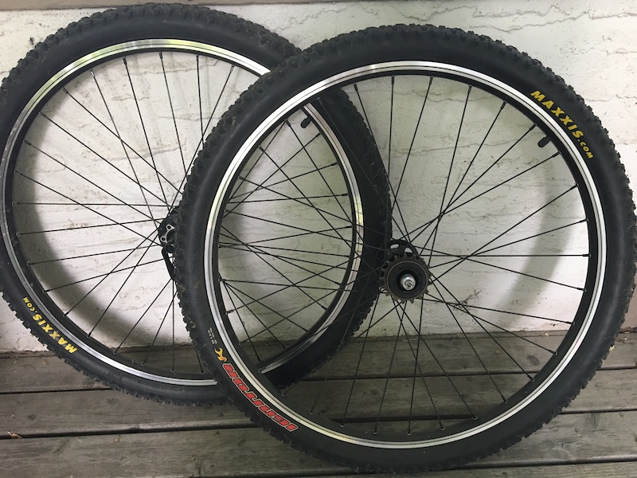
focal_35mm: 29
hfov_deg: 61.7
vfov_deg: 48.2
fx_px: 534
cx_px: 318
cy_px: 239
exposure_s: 1/30
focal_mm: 4.15
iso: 80
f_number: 2.2
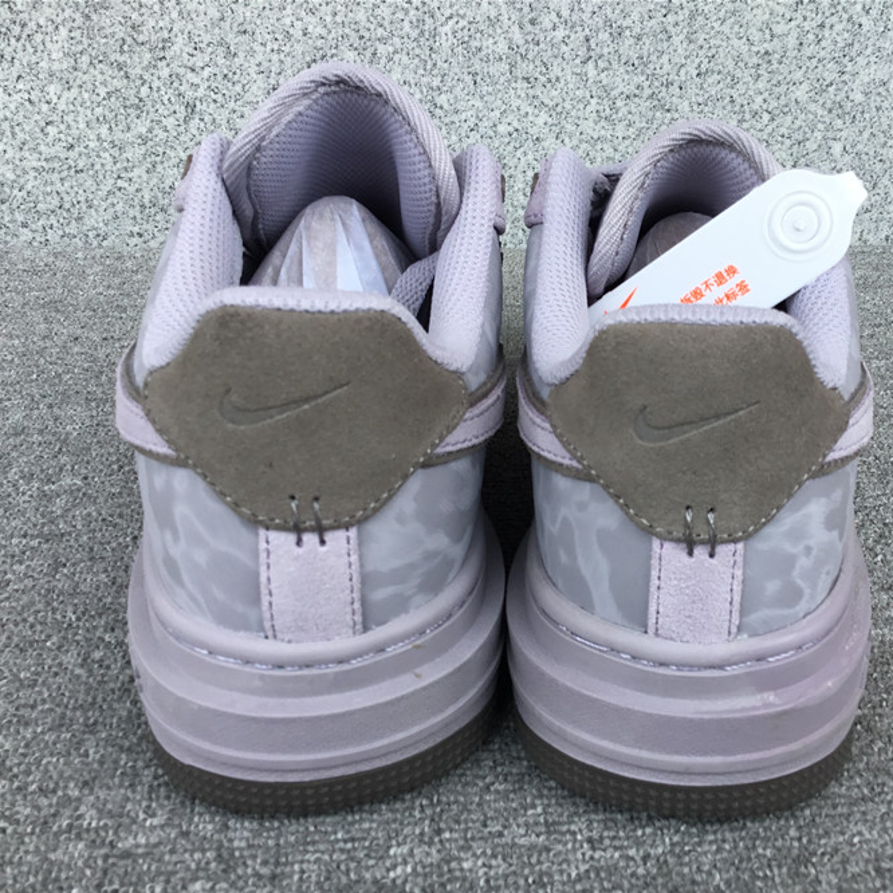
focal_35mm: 37
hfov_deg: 44.4
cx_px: 582
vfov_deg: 44.9
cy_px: 451
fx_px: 1080
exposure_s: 1/261
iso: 25
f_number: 2.4
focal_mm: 3.3
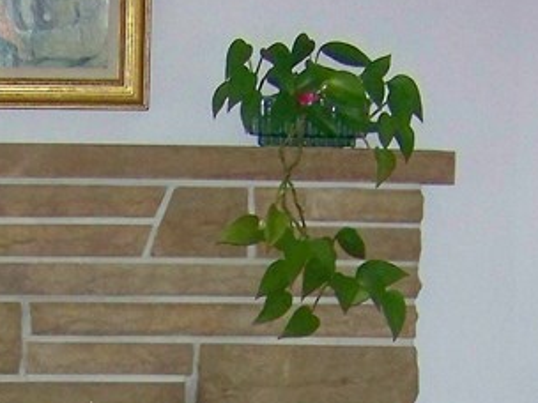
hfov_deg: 13.3
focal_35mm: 145
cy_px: 599
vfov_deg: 9.9
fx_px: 2254
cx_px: -62
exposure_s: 1/30
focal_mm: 6.75
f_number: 2.8
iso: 200
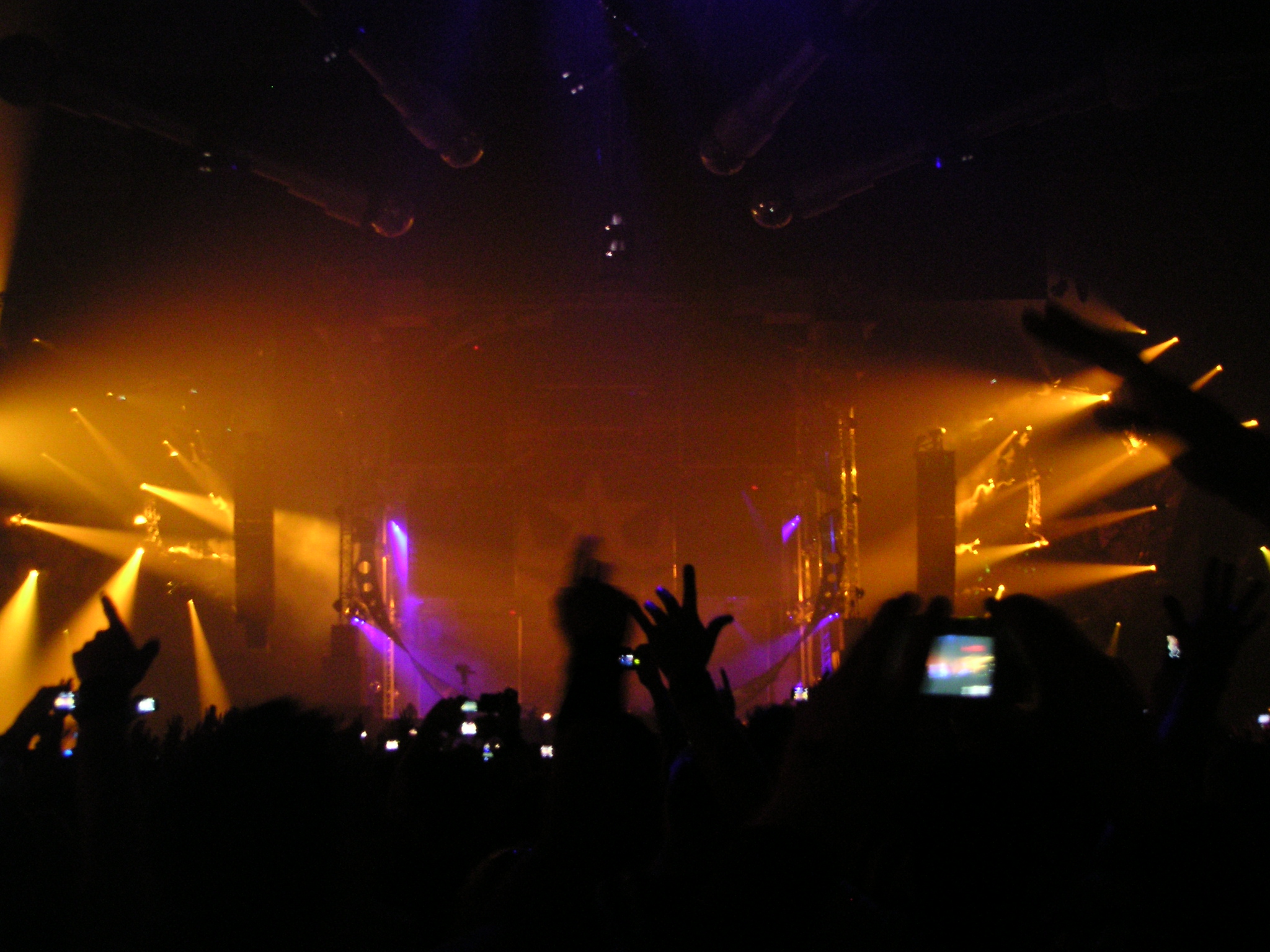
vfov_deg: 37.7
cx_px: 635
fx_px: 1394
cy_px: 476
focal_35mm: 38
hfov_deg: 49.0
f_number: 2.8
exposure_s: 1/3
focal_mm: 6
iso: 200
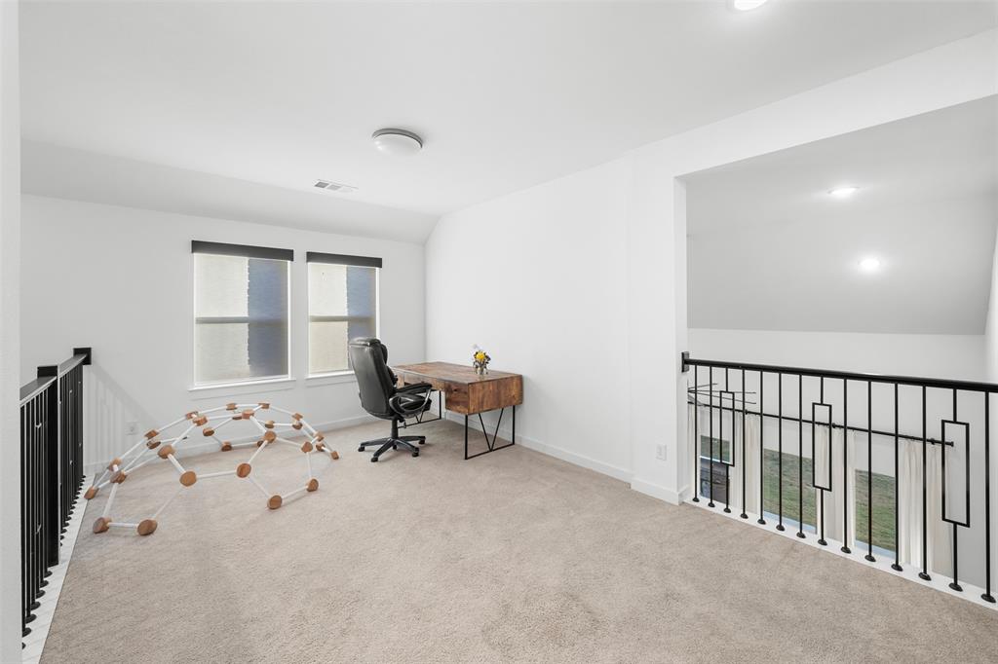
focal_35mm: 13
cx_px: 499
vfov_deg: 85.4
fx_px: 360
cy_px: 332
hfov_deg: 108.3
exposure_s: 1.3
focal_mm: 13
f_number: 8
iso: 200
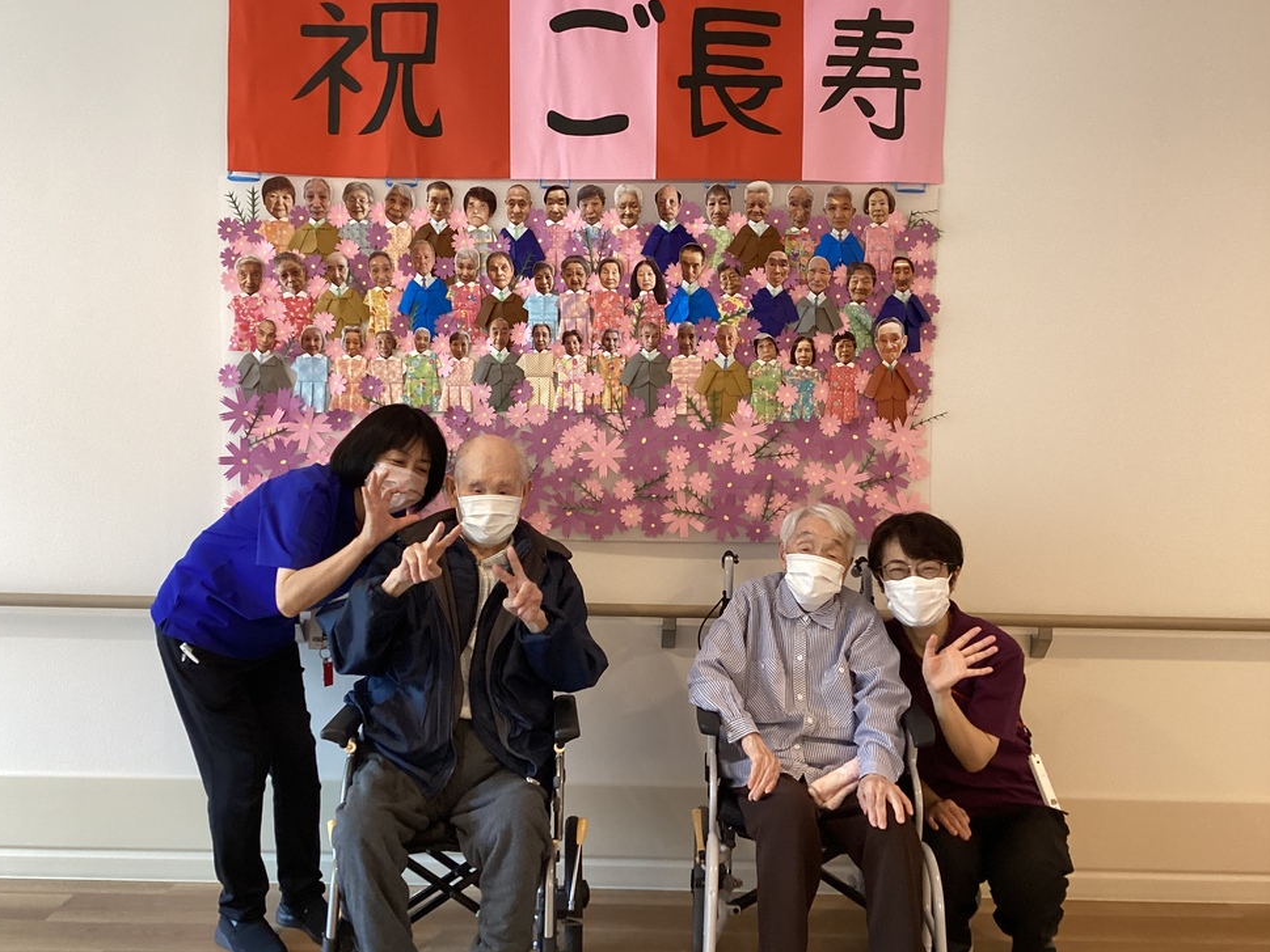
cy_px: 470
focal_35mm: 32
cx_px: 620
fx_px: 1174
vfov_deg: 44.2
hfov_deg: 56.8
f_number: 2.4
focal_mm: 3.3
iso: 200
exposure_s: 1/60
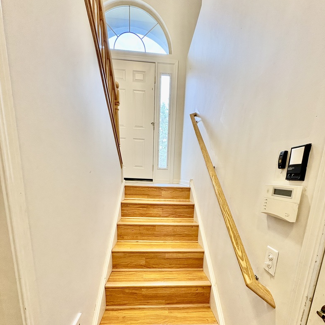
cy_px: 217
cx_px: 165
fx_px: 181
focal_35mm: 17
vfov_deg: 81.1
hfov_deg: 84.0
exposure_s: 1/60
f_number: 2.2
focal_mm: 2.22
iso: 200
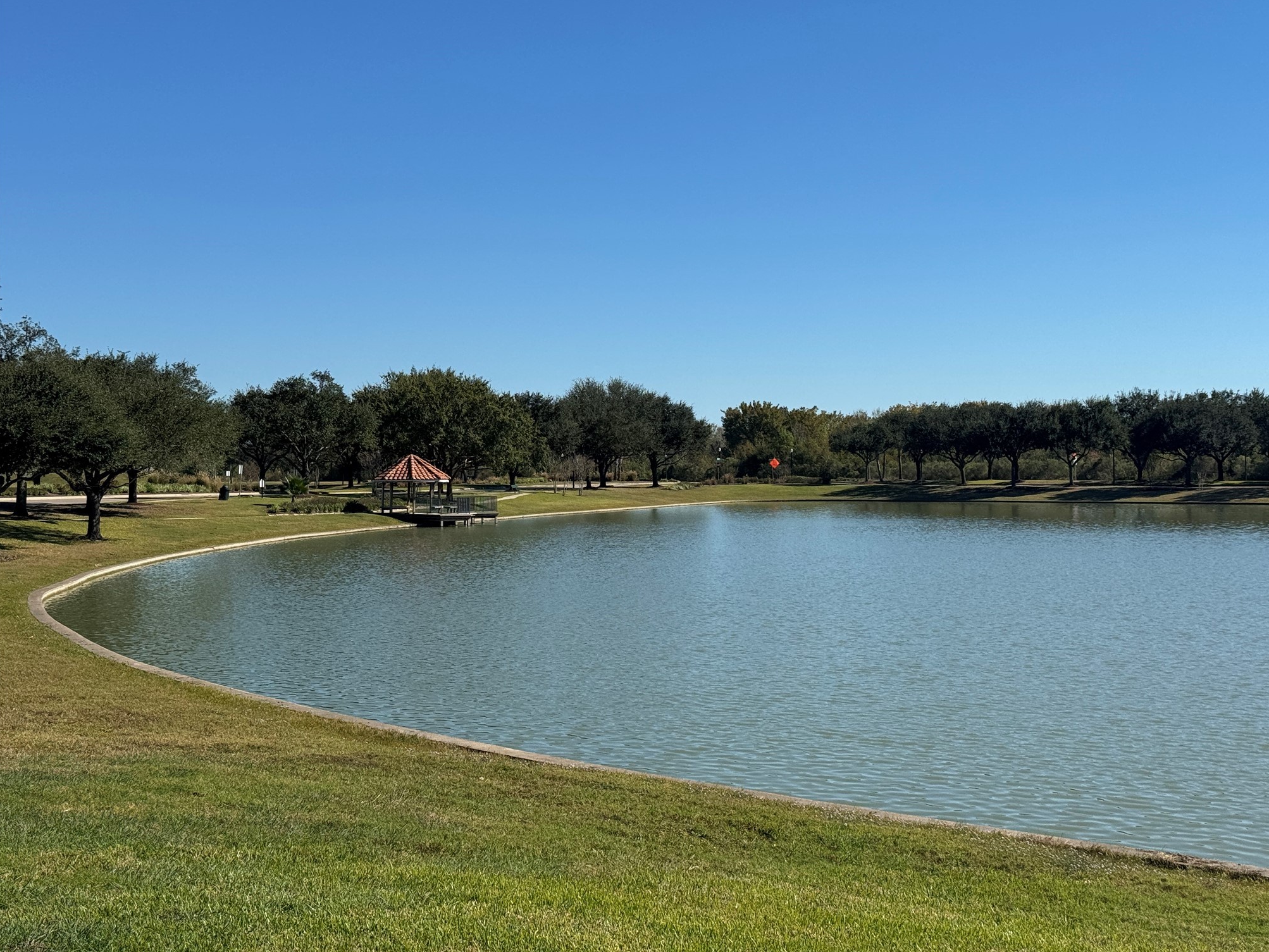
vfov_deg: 29.7
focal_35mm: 49
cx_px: 645
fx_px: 1797
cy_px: 467
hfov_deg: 38.9
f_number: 1.78
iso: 64
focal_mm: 6.76
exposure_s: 1/7092
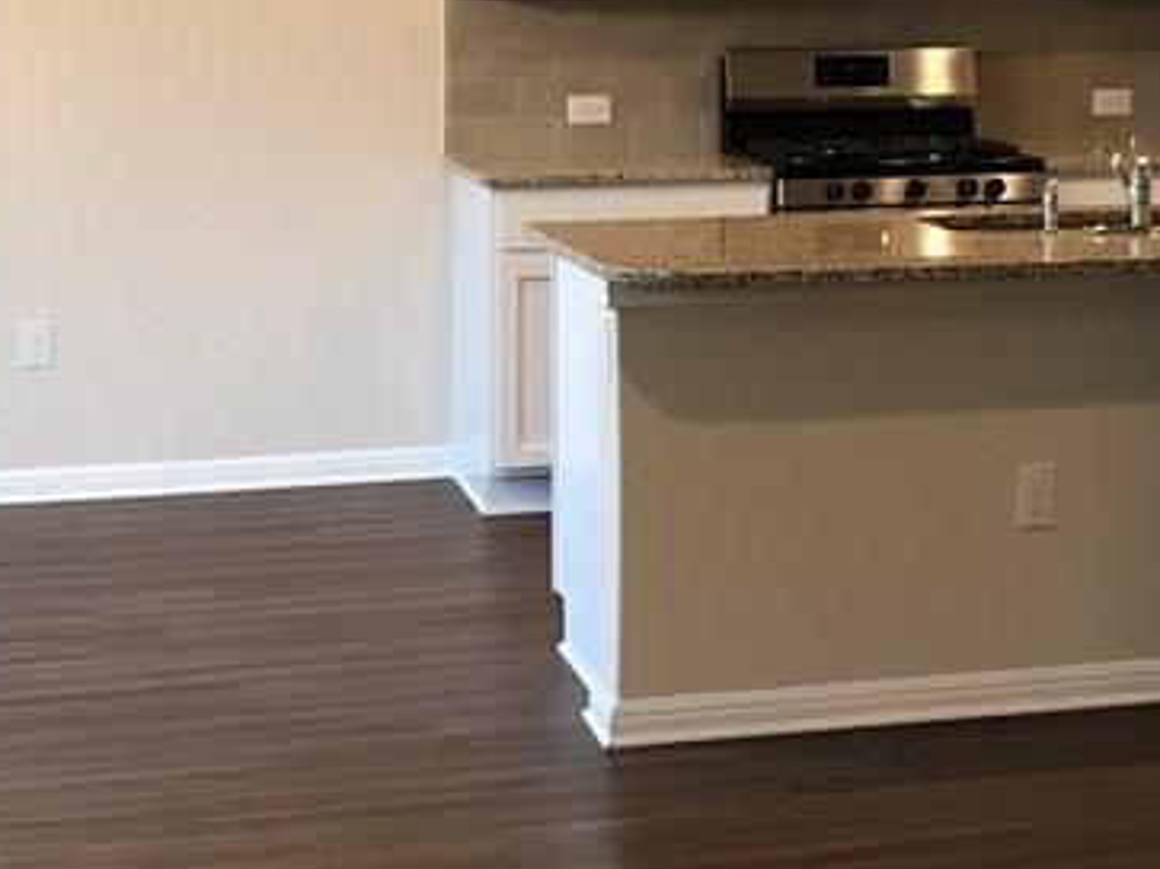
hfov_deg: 24.5
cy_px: 77
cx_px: 828
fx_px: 2646
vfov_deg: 18.3
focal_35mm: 79
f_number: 1.8
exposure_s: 1/15
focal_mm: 3.99
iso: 50
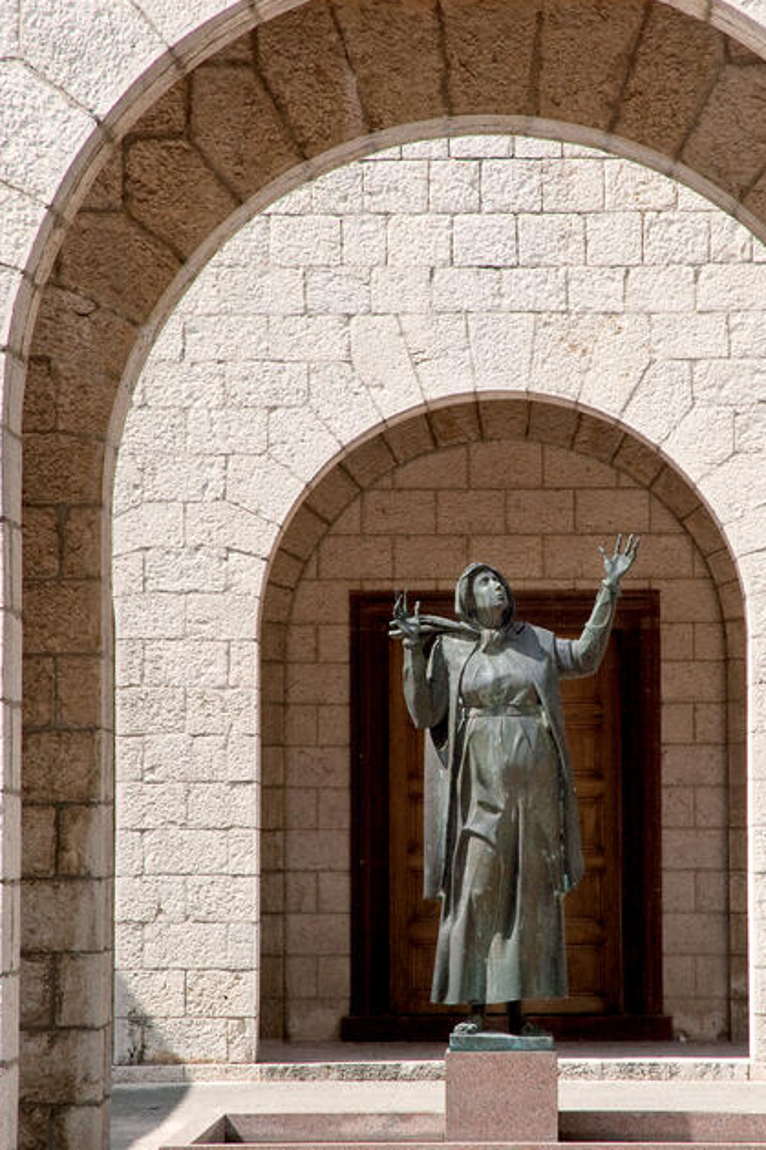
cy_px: 642
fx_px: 5492
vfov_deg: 12.0
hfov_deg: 8.0
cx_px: 484
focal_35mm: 172
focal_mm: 120
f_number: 18
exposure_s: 1/1250
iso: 3200
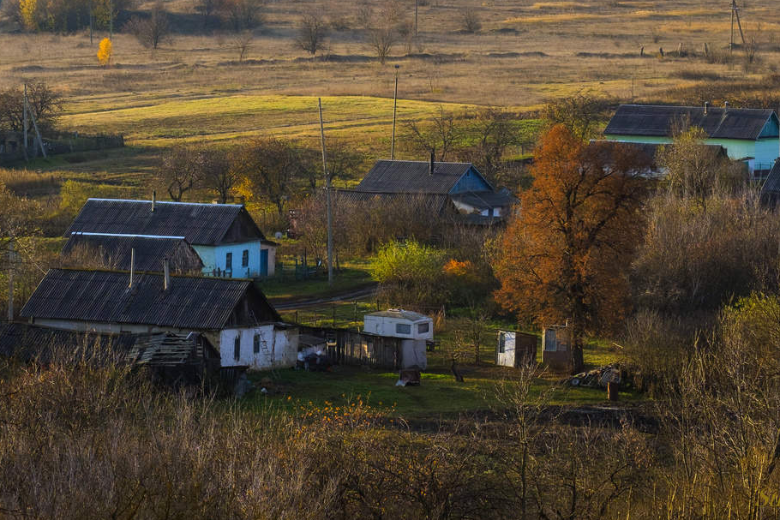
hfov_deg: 12.6
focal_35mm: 163
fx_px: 3532
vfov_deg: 8.4
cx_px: 285
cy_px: 161
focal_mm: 70.5
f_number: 5.6
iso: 200
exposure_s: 1/250
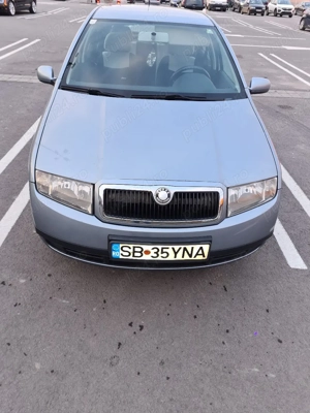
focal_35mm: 26
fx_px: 310
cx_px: 155
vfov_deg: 67.3
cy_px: 206
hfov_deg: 53.1
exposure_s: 1/50
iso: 50
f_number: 1.8
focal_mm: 5.4
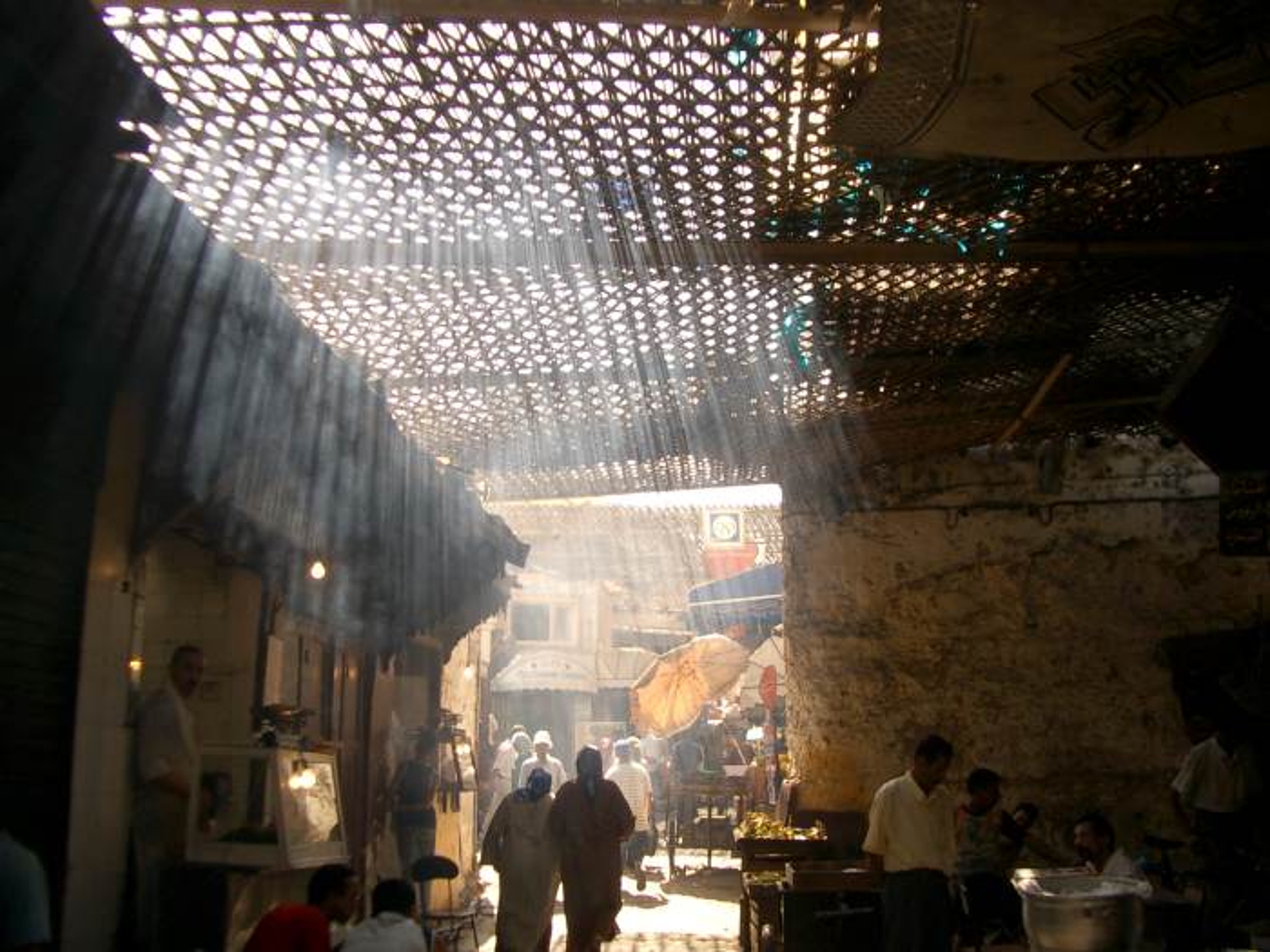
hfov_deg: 52.6
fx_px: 1284
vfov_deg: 40.7
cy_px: 476
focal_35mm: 35
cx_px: 635
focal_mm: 5.8
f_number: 2.6
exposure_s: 1/250
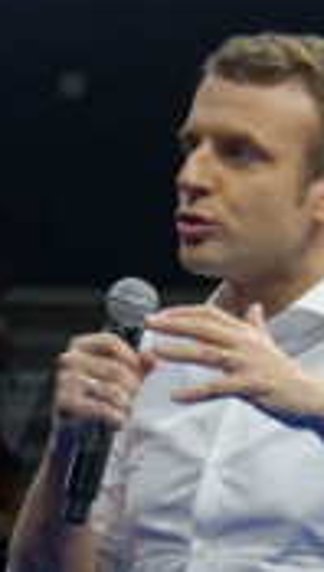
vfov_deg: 3.6
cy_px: 863
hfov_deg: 2.1
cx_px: 61
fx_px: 8972
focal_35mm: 590
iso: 800
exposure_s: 1/80
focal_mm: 110
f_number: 5.6
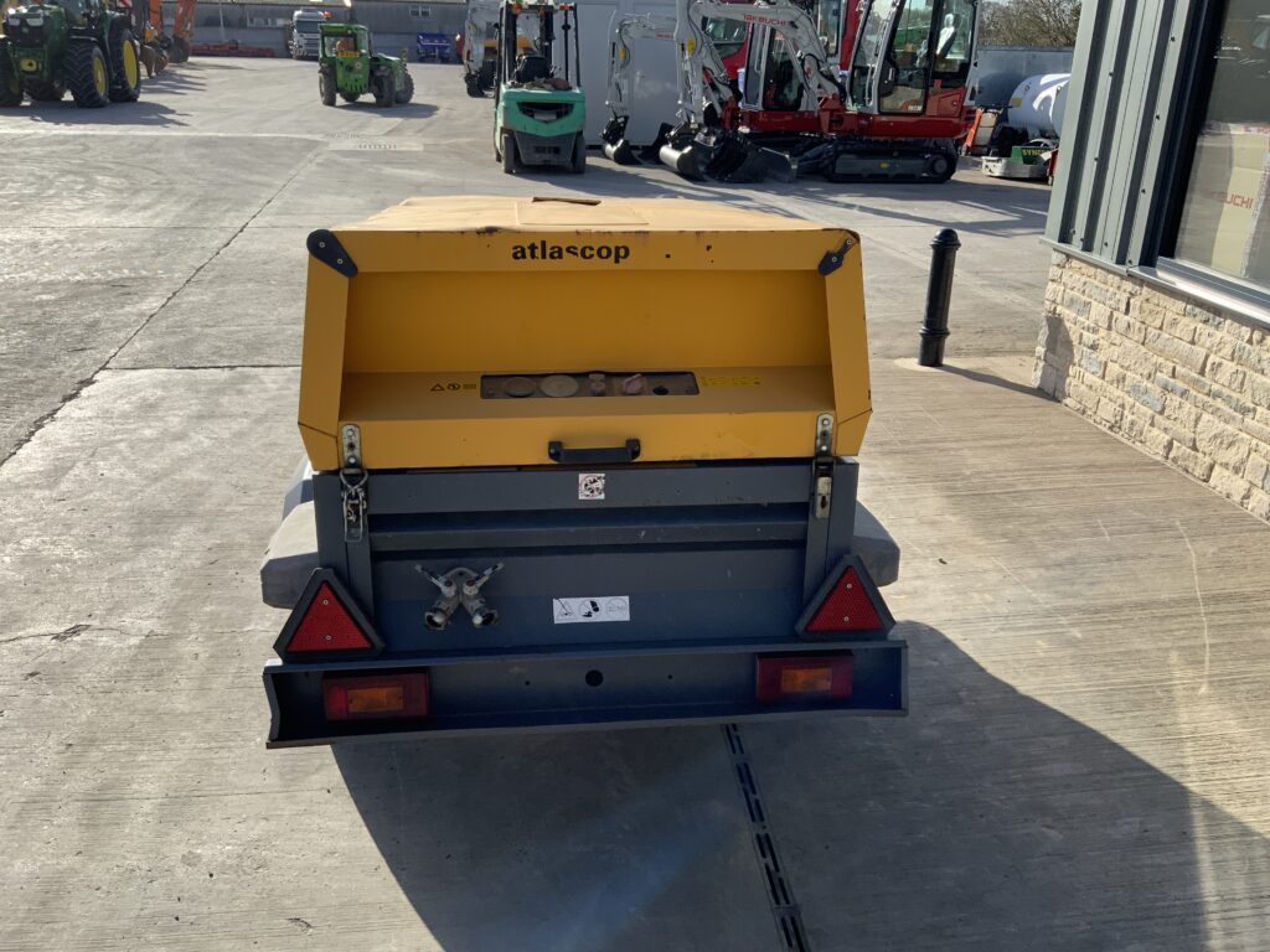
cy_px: 476
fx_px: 1064
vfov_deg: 48.2
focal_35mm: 29
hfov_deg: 61.7
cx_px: 635
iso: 16
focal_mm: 3
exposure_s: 1/1342
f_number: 1.8
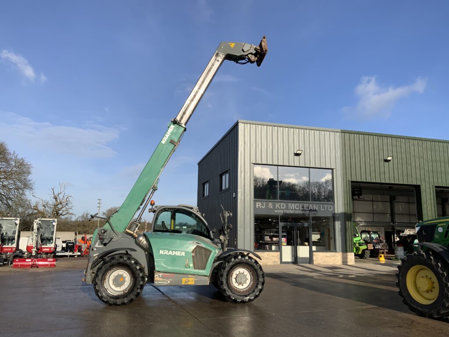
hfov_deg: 61.7
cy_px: 168
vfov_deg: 48.2
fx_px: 376
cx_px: 224
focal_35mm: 29
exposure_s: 1/2667
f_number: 1.8
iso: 20
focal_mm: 3
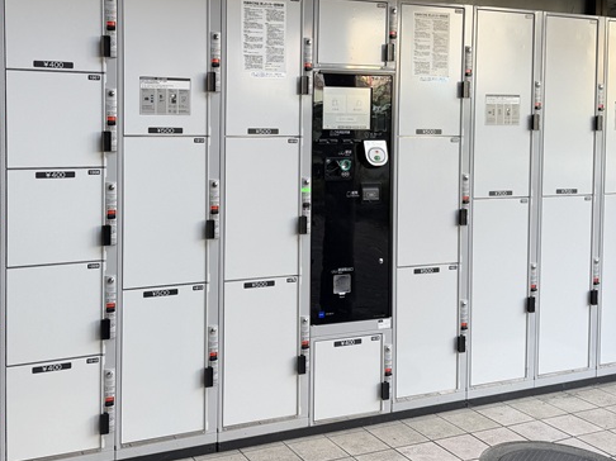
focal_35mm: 41
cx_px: 229
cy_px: 160
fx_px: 729
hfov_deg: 45.4
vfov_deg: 34.8
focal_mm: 6.76
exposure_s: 1/296
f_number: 1.78
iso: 64
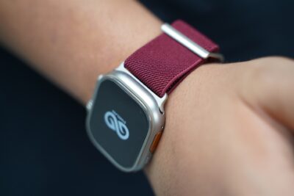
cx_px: 147
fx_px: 441
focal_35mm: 54
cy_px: 98
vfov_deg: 25.1
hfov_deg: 36.9
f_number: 2.8
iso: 1600
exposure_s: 1/200
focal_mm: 54
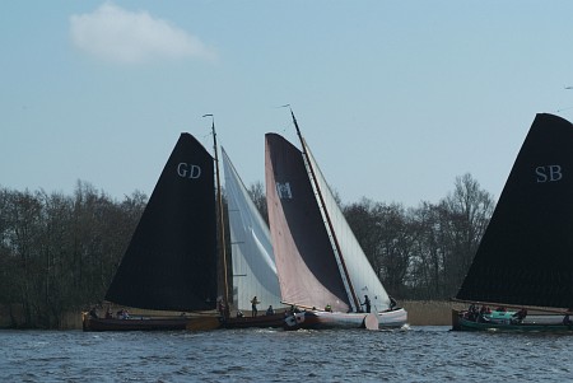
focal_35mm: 117
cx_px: 286
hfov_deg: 17.5
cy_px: 192
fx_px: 1864
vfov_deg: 11.7
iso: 400
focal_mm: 78
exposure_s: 1/1000
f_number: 9.5
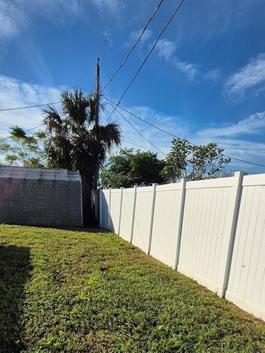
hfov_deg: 49.5
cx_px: 155
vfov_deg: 60.4
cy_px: 259
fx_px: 286
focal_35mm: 28
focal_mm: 1.74
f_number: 2.2
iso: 50
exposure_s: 1/3528
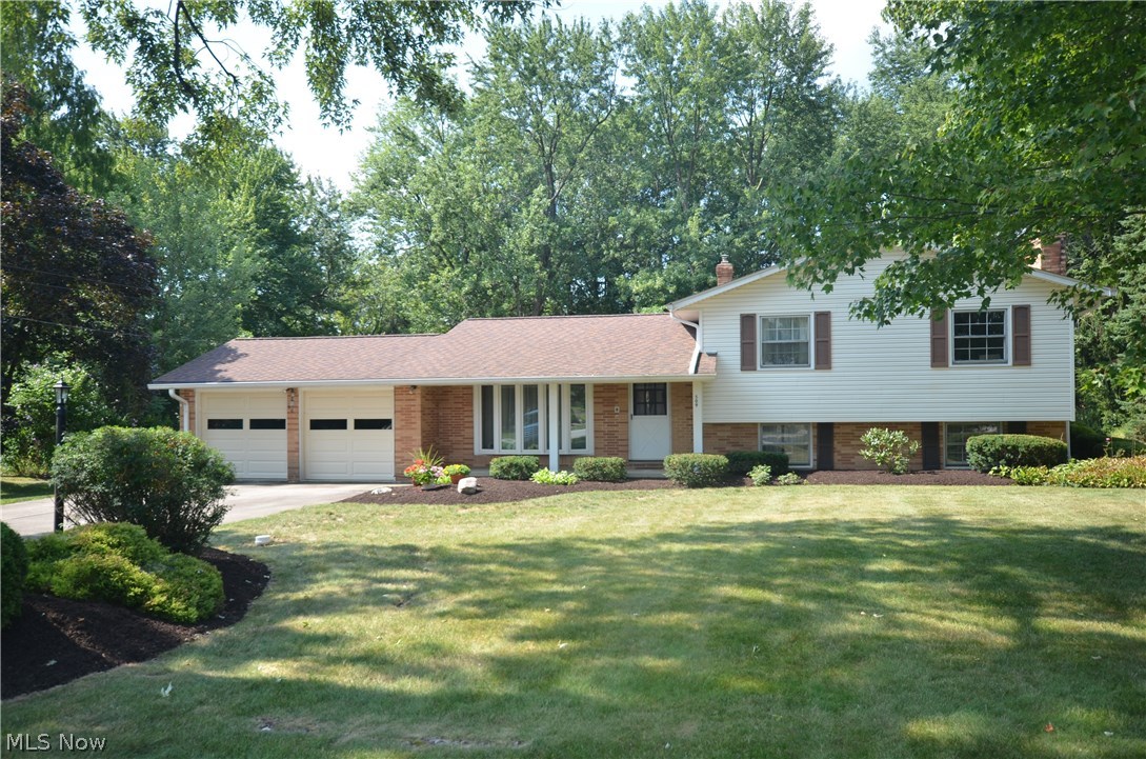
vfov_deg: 45.5
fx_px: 905
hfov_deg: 64.7
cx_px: 573
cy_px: 380
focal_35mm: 28
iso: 200
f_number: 7.1
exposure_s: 1/200
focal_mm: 19
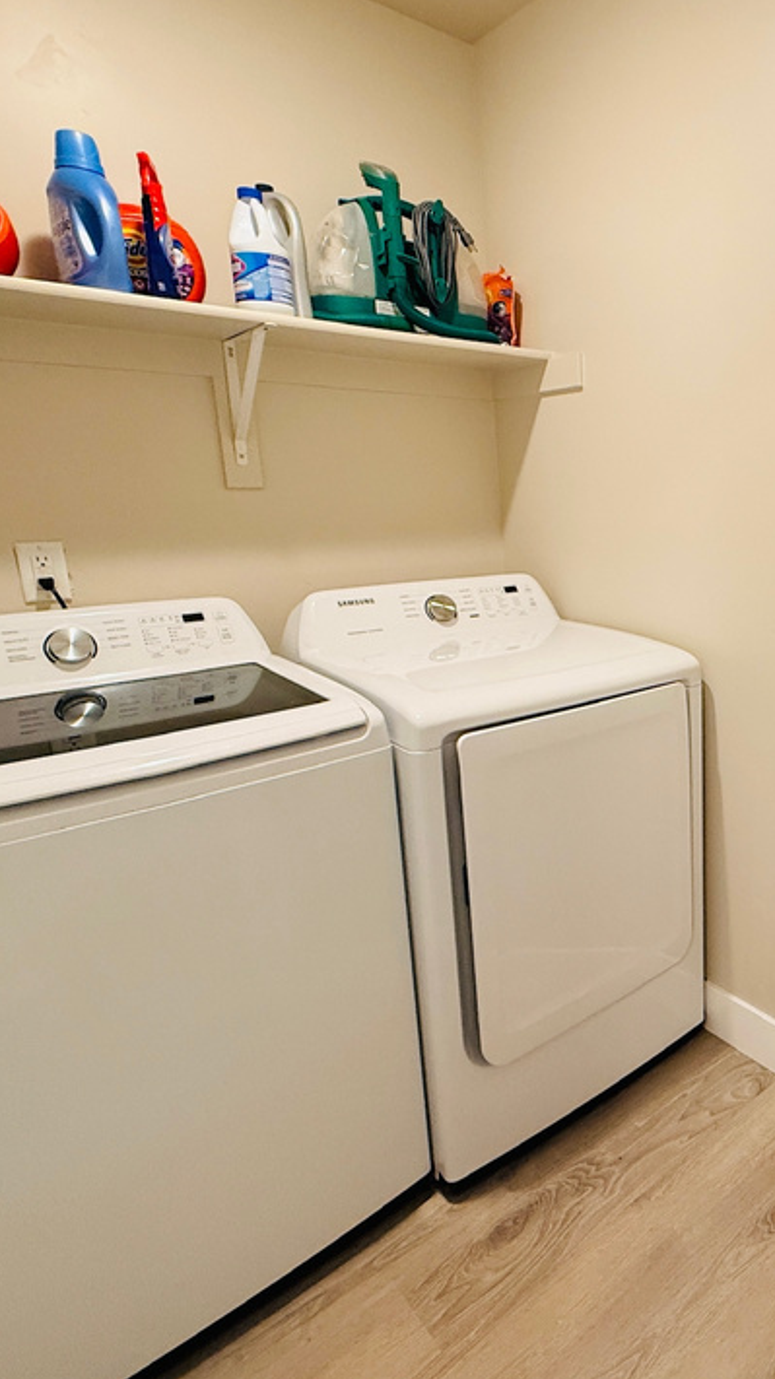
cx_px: 691
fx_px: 804
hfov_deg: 46.6
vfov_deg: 81.2
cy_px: 662
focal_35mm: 22
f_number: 2.2
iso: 320
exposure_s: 1/120
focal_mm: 2.22
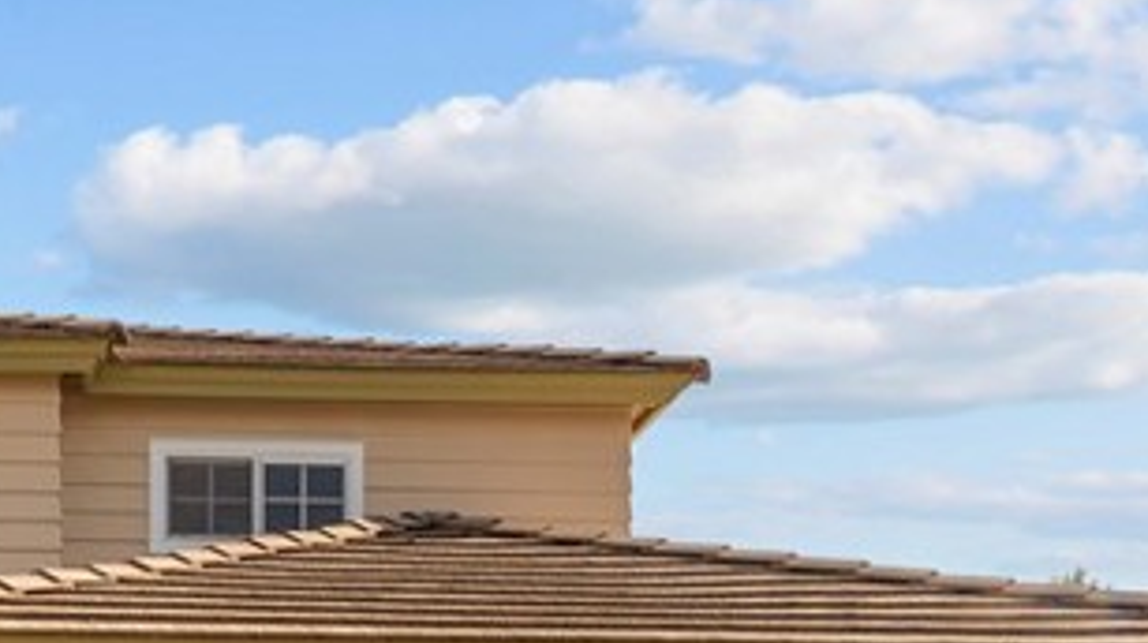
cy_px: 1007
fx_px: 1703
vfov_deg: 18.5
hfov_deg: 34.3
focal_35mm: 56
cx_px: 34
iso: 250
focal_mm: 16
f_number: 11
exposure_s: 1/320
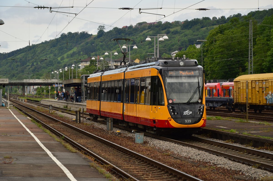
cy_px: 90
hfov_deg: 17.1
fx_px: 909
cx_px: 136
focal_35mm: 120
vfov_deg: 11.4
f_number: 7.1
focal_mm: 80
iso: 200
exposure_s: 1/400
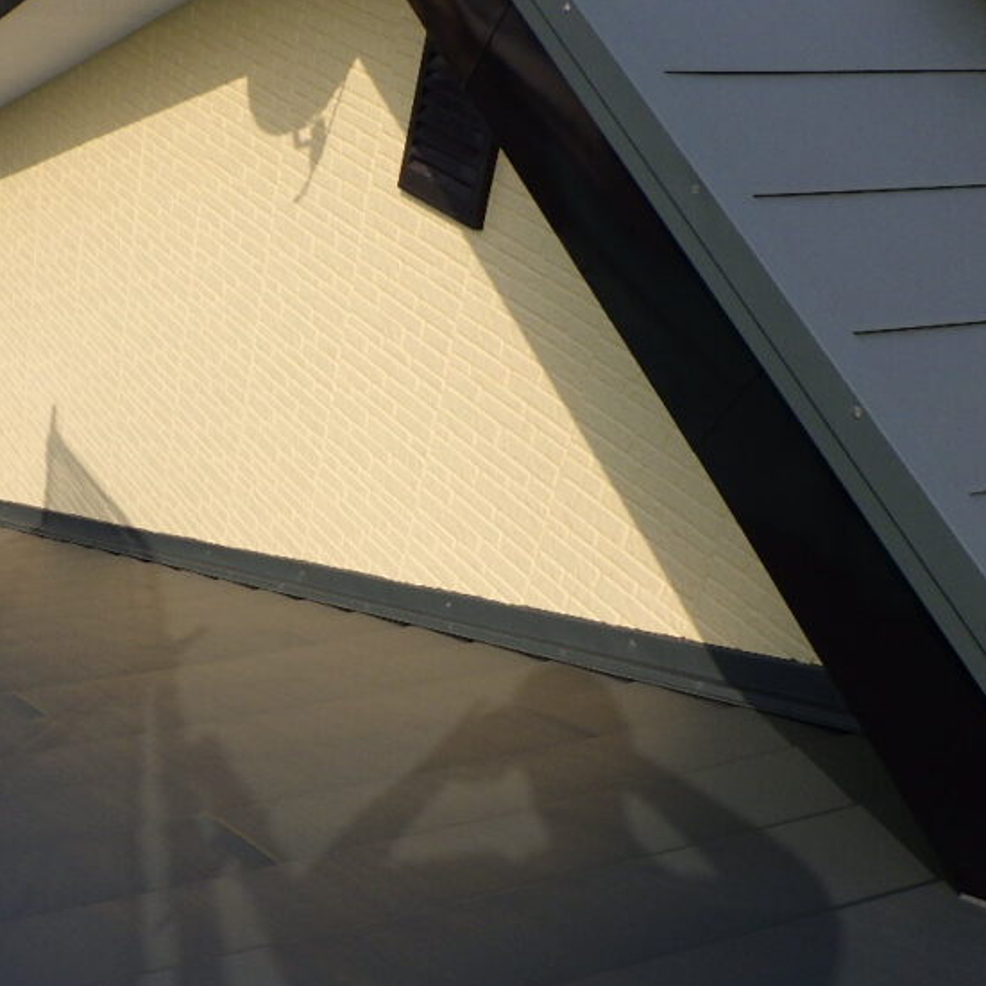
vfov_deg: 36.5
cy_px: 637
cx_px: 113
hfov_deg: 34.9
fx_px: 1482
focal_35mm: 46
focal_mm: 5
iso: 125
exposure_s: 1/1000
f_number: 4.2
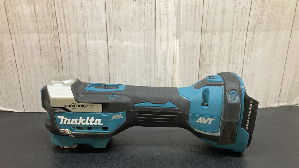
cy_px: 112
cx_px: 149
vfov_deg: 37.4
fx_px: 246
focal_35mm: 31
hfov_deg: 62.6
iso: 250
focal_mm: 3.99
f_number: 1.8
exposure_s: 1/33
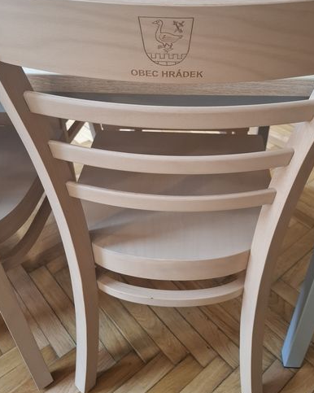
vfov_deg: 57.1
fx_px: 360
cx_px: 168
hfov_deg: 47.1
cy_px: 175
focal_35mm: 31
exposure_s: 1/24
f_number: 1.8
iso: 400
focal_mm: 5.54
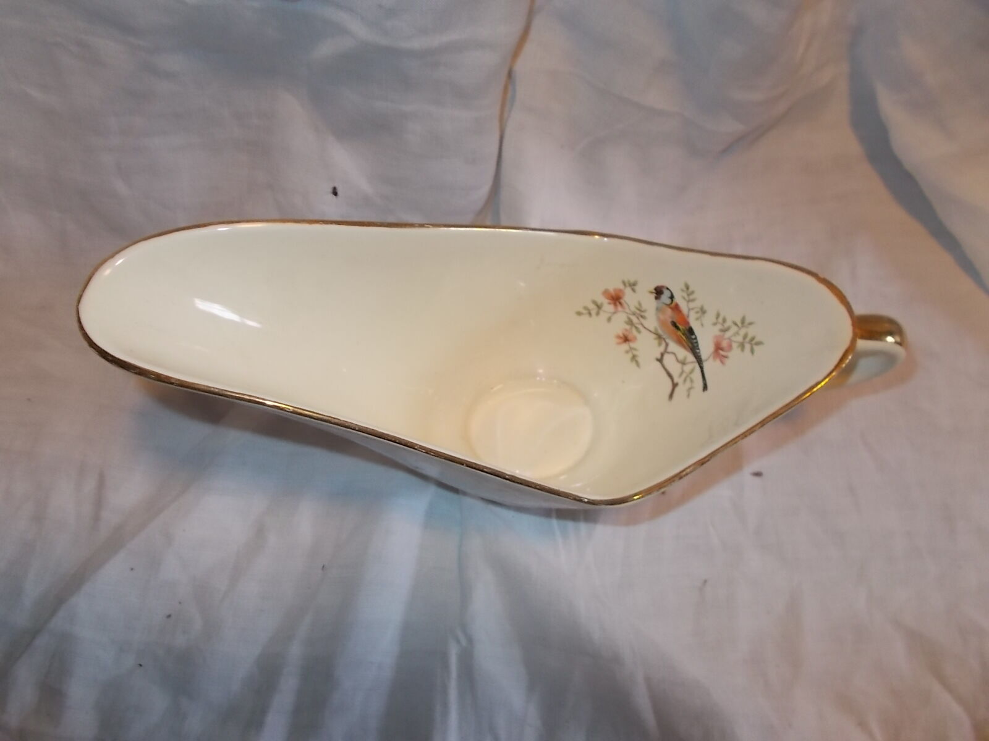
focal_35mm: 26
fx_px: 743
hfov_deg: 67.3
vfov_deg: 53.1
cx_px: 494
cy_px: 370
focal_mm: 4.6
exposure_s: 1/25
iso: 200
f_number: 3.2
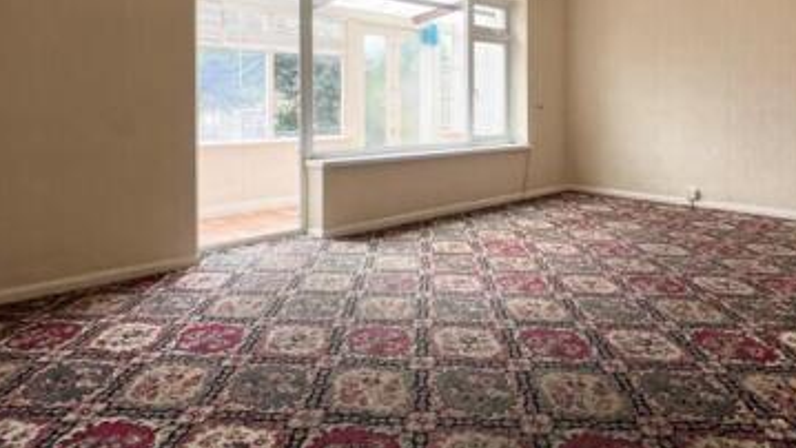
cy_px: 112
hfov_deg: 78.4
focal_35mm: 23
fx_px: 485
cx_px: 443
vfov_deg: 47.7
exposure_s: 1/99
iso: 40
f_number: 1.8
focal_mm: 1.57
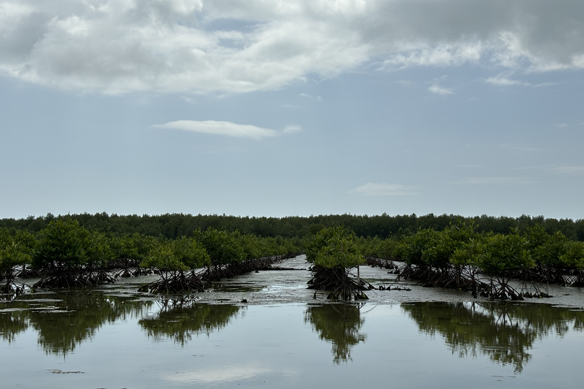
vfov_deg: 24.6
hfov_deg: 36.2
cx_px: 289
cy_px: 178
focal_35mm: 55
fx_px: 892
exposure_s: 1/7692
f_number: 1.6
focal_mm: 5.96
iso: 40
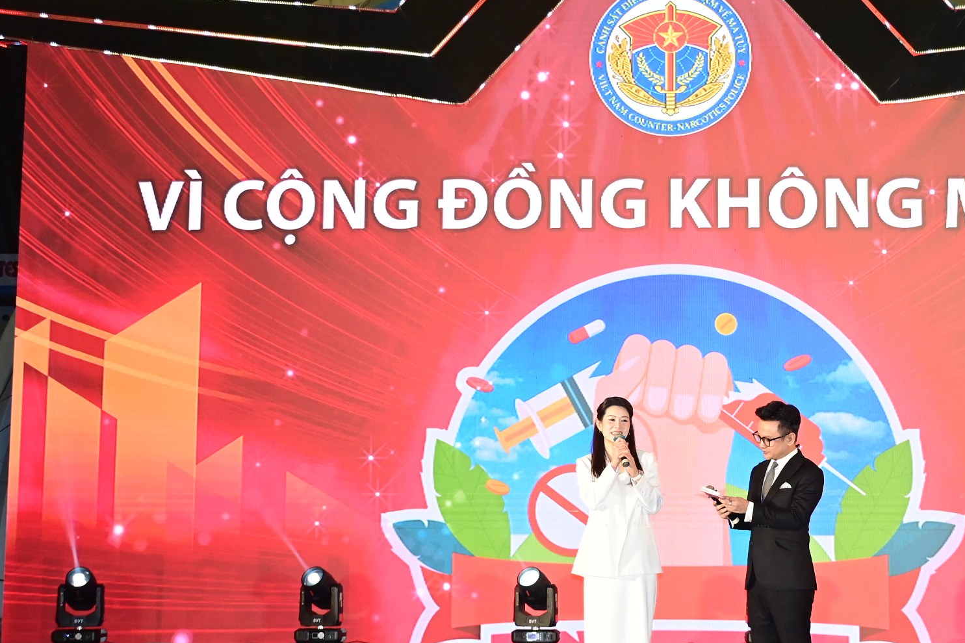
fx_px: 1421
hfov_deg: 37.2
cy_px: 405
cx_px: 624
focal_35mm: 53
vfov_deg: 25.4
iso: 1600
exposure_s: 1/200
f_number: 5.6
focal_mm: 27
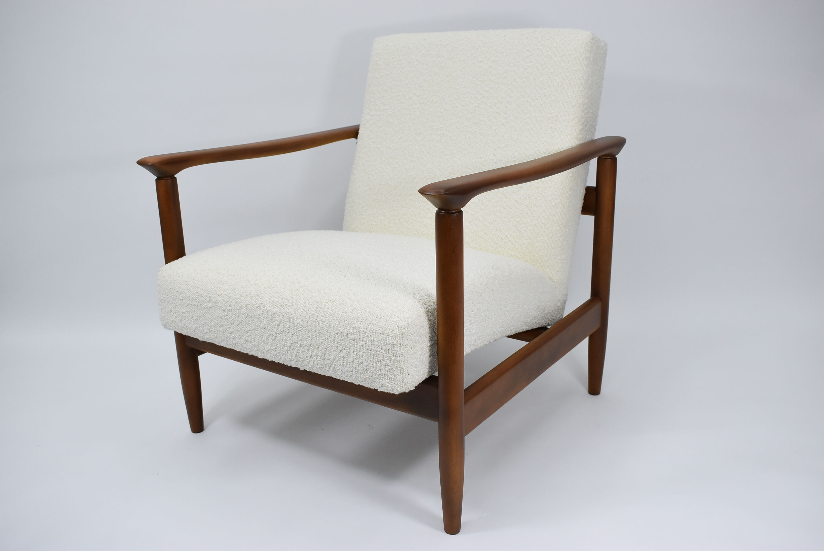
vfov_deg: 40.0
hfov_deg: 57.2
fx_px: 756
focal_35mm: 33
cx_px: 412
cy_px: 276
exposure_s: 1/125
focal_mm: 22
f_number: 5.6
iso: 800
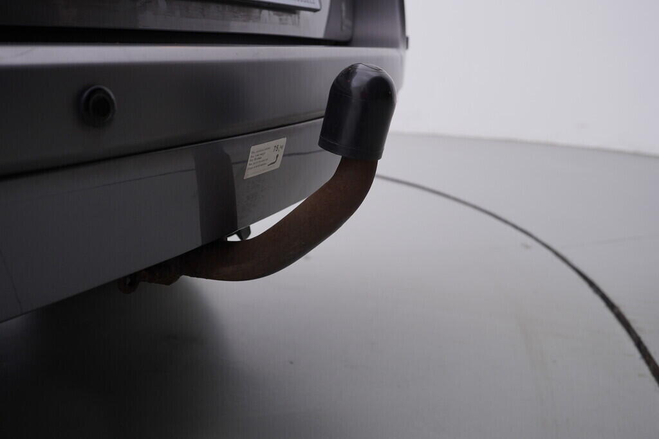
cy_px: 220
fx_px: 659
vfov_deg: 36.9
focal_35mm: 36
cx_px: 330
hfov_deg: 53.1
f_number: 4
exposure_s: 1/80
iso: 125
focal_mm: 24
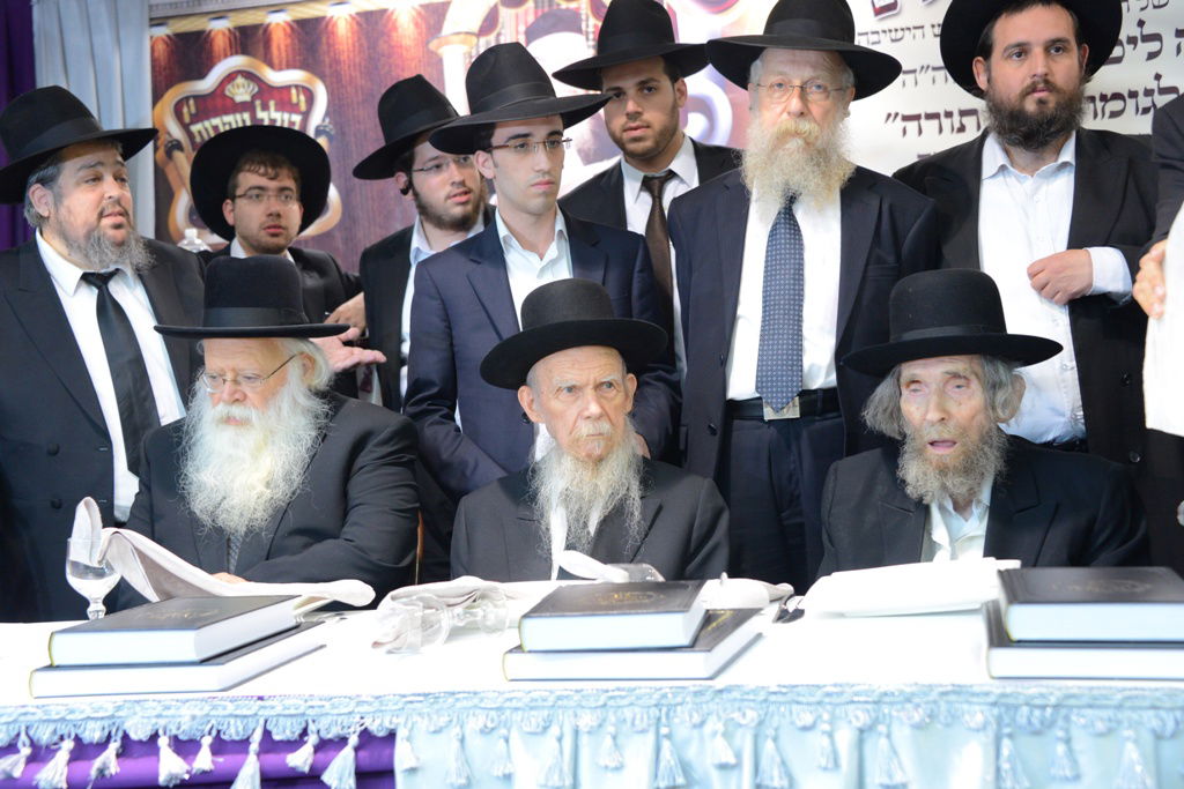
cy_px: 394
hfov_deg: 39.6
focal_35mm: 50
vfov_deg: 27.0
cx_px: 592
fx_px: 1645
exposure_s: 1/80
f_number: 5.6
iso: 2500
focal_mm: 50
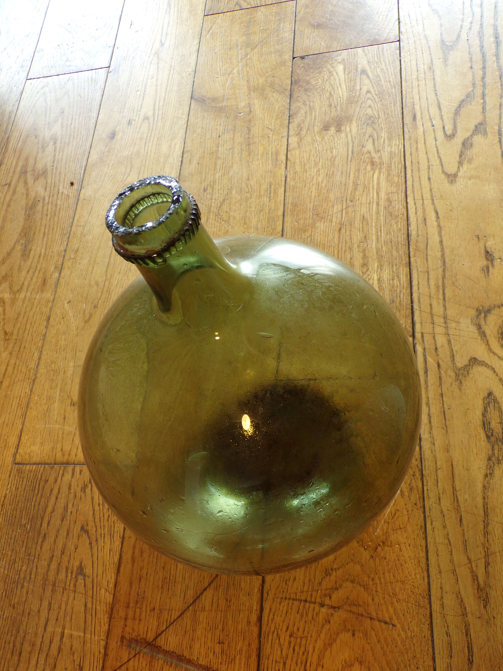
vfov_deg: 63.4
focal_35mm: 28
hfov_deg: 49.7
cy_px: 336
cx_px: 252
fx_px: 542
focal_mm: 5
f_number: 3.1
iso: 178
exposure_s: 1/34
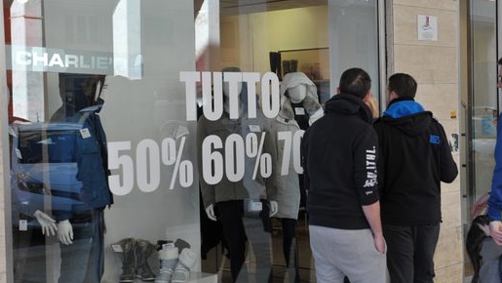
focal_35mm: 65
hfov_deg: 32.3
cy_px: 138
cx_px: 278
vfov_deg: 18.6
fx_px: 865
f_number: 4
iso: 400
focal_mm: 50
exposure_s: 1/400
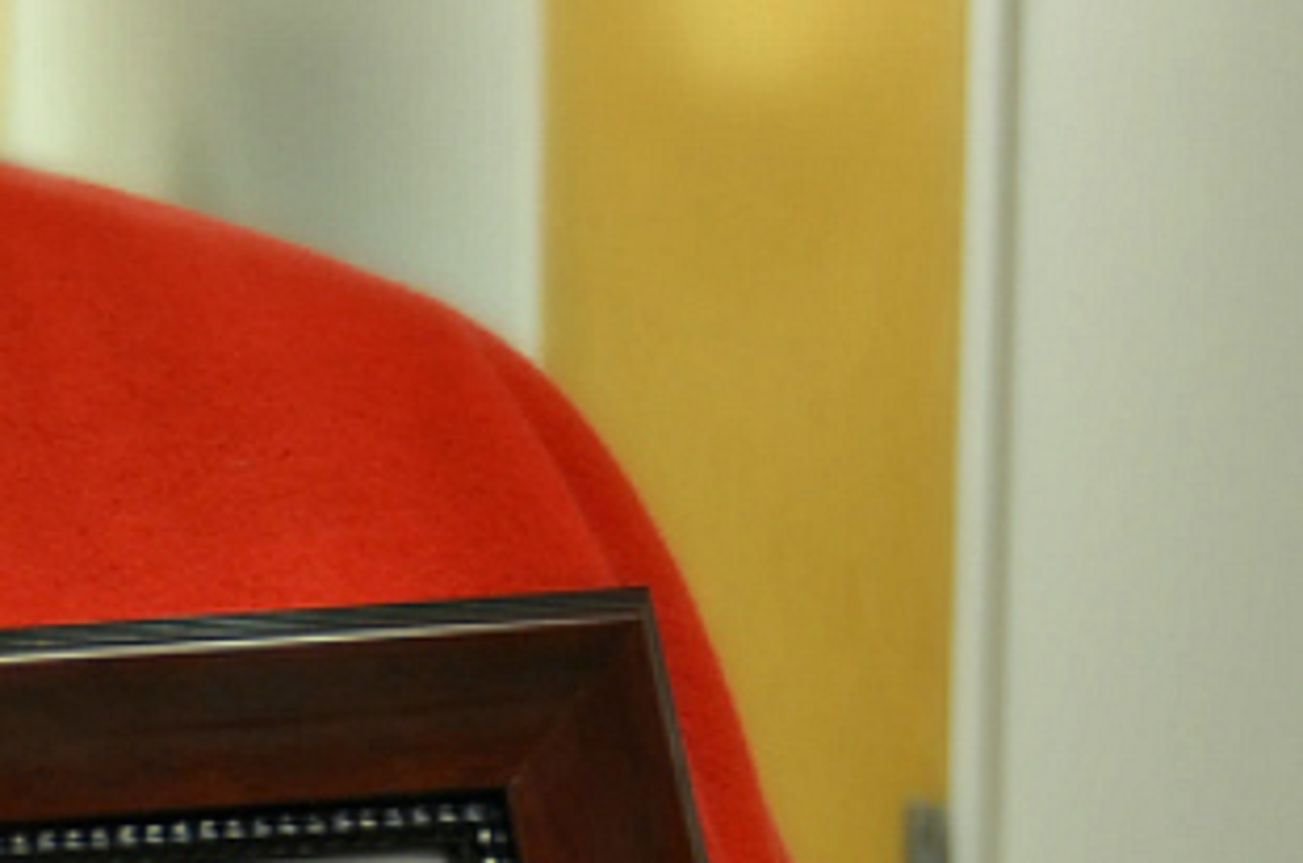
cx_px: -1416
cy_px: 616
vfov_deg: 9.9
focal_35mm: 138
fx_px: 4985
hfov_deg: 12.8
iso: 800
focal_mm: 22
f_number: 4
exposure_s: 1/60
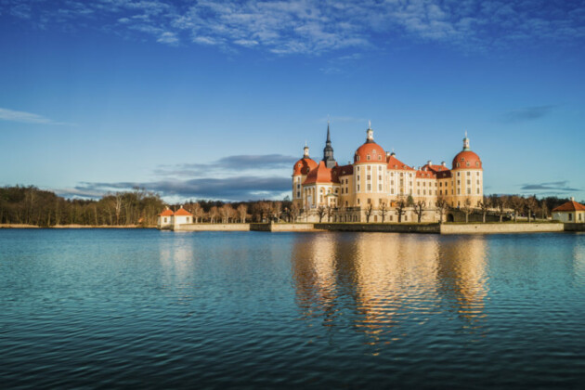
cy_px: 195
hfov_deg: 61.9
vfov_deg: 43.6
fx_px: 487
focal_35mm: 30
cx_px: 292
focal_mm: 20
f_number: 20
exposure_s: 1/13
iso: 100
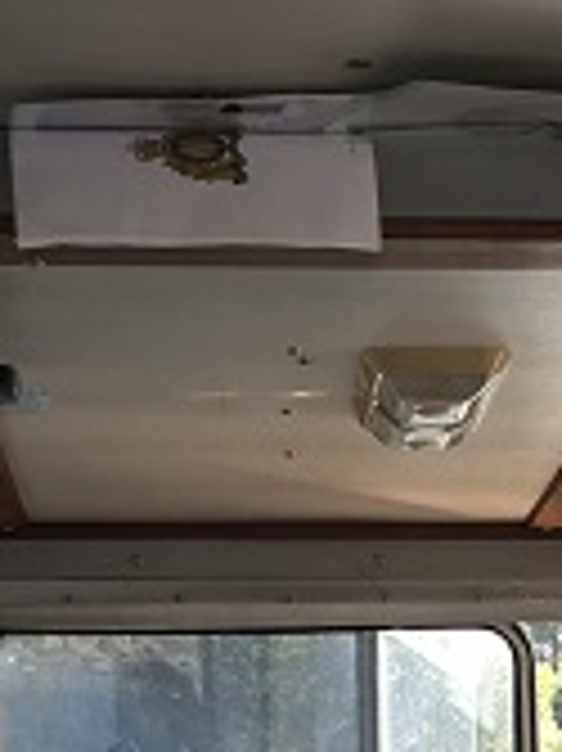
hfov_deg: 11.7
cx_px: 472
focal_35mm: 126
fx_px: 2731
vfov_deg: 15.0
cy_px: 946
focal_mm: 4
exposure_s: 1/120
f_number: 1.8
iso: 20
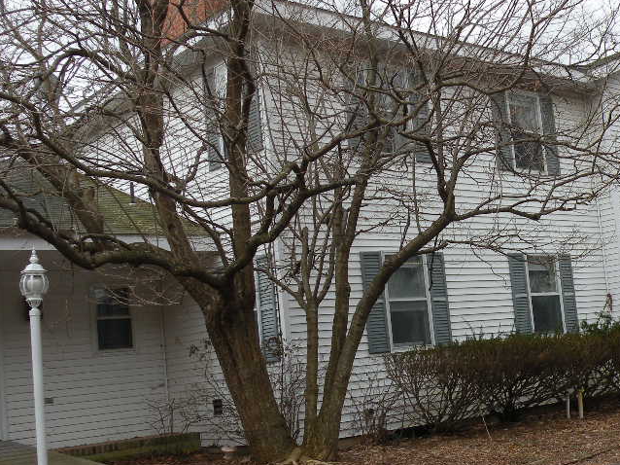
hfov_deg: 35.2
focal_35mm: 53
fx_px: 949
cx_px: 478
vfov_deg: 27.5
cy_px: 251
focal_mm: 5.8
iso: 64
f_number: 4
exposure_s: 1/80
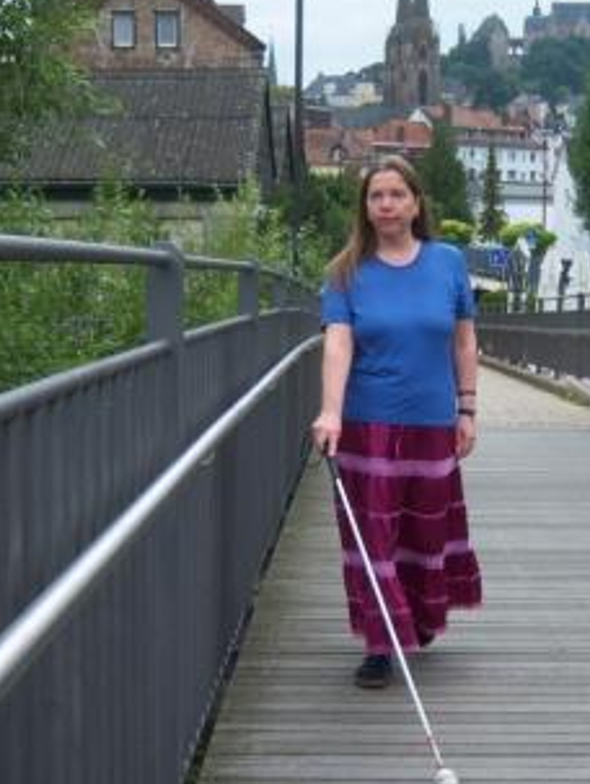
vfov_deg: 31.2
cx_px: 424
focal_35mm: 62
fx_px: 1406
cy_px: 375
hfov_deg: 23.5
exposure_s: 1/640
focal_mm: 8.9
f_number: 2.8
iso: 80
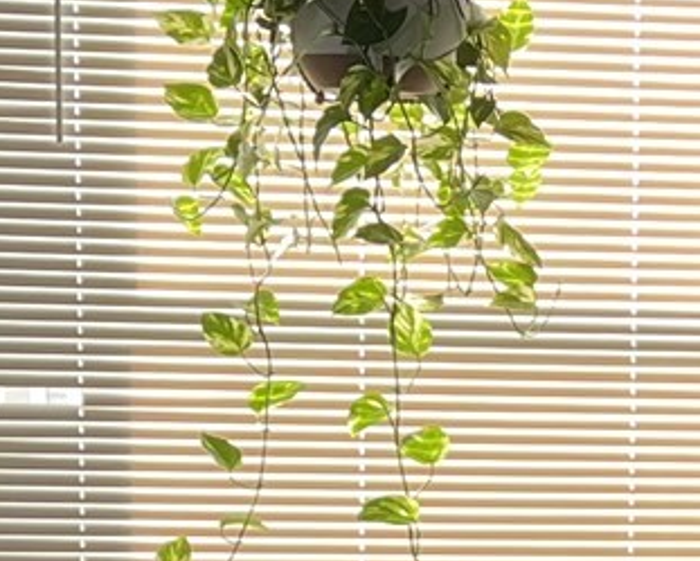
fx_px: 3461
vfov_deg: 9.0
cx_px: 927
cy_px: 813
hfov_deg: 11.2
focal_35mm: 167
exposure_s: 1/120
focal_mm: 5.1
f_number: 1.6
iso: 80
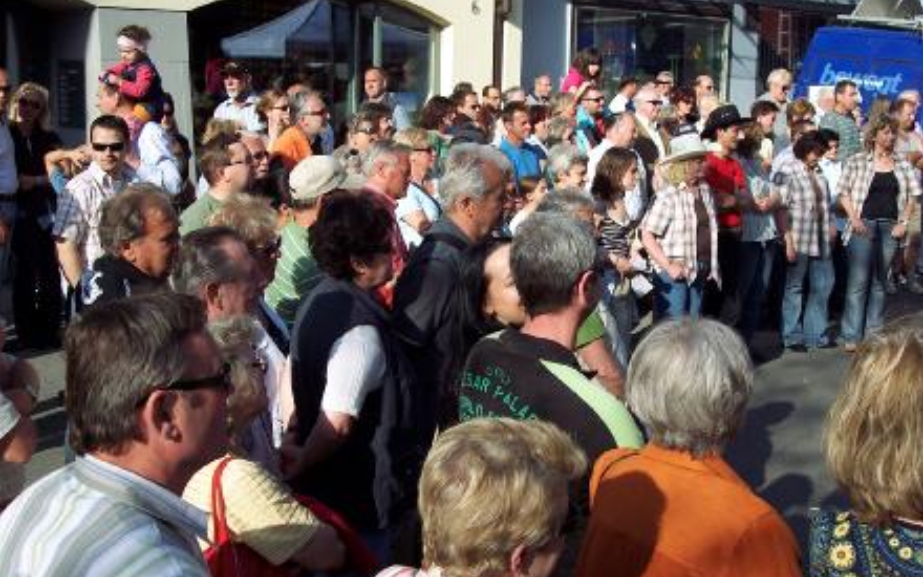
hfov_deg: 42.6
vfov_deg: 27.4
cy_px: 251
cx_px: 489
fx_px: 1182
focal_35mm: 47
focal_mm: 8
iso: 100
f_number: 4
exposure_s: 1/500
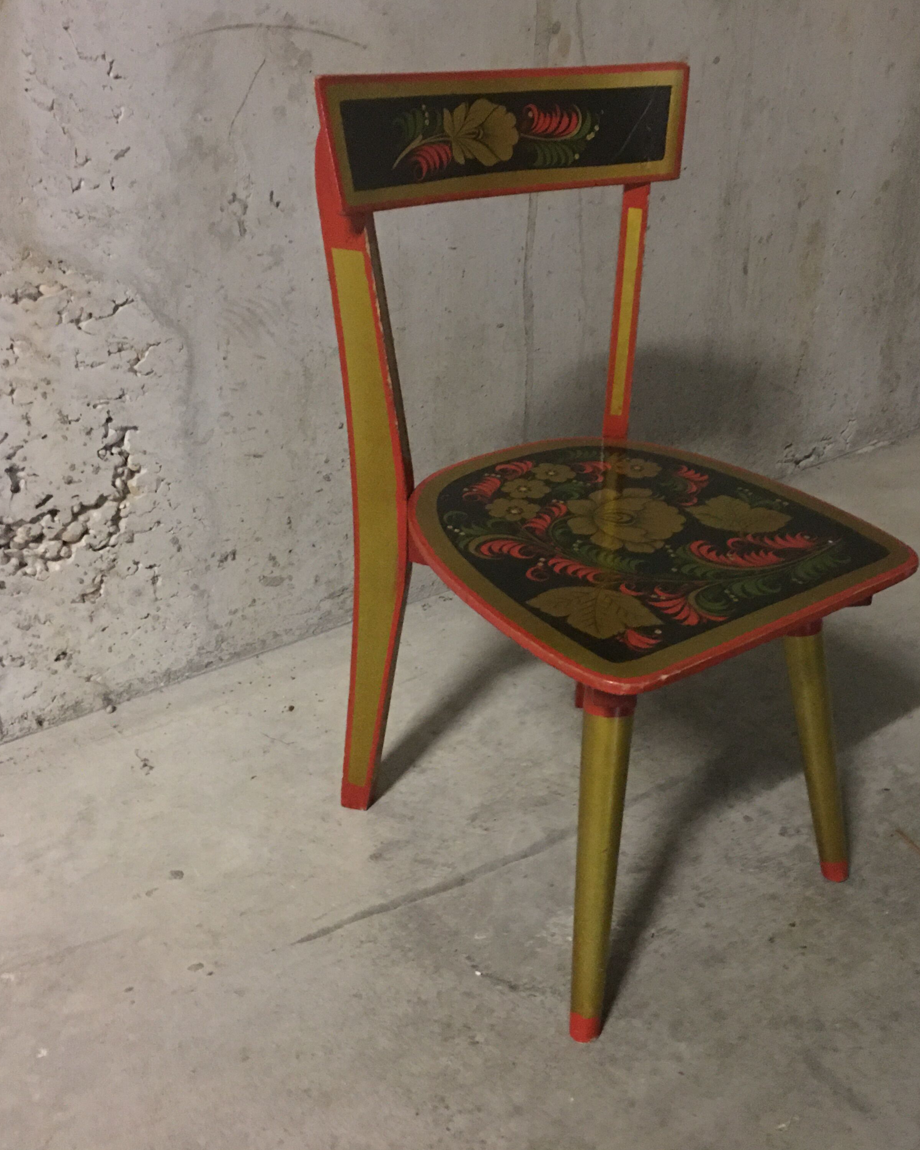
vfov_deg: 47.9
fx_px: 1293
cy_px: 576
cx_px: 601
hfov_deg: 38.8
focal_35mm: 38
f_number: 2.2
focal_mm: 4.15
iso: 160
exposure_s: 1/4
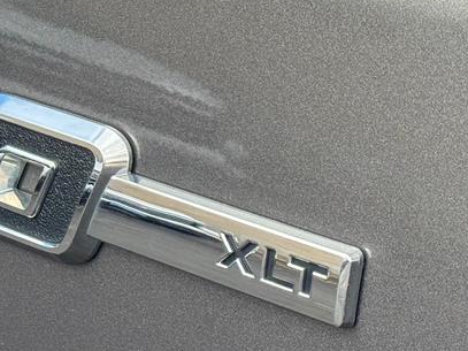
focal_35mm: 151
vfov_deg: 9.8
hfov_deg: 12.8
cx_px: -74
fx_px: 2041
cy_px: 123
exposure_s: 1/832
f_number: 1.78
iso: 64
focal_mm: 6.76
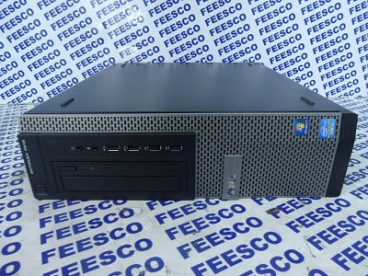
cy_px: 138
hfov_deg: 71.6
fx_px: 255
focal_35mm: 24
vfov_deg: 56.8
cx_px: 184
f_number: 3.3
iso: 200
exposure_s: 1/5
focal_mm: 4.3
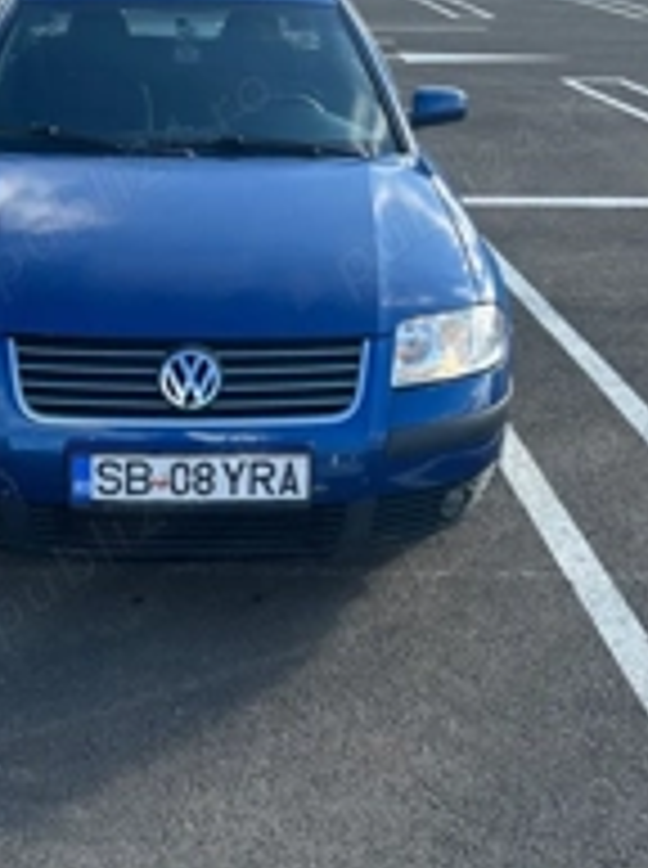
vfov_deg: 35.0
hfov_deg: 26.8
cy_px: 234
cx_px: 216
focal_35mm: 54
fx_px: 1352
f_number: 1.5
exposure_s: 1/1597
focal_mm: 5.7
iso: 50
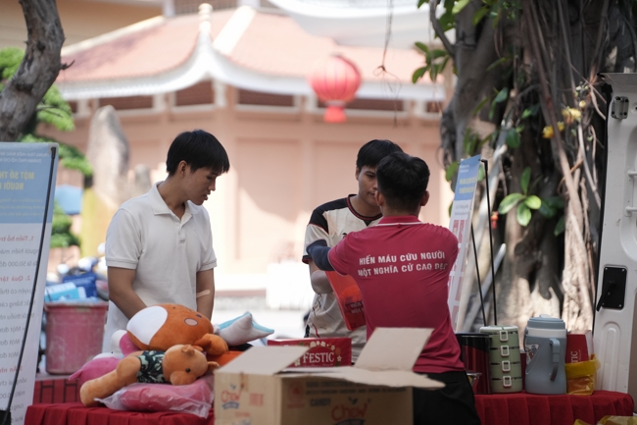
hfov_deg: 16.3
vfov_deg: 10.9
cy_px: 212
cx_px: 318
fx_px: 2229
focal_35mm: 126
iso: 2000
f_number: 2.8
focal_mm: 126
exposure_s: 1/5000
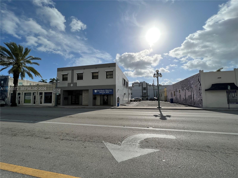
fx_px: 89
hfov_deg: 106.2
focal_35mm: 13
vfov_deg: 89.9
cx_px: 119
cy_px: 89
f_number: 1.8
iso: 40
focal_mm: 1.57
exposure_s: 1/5236
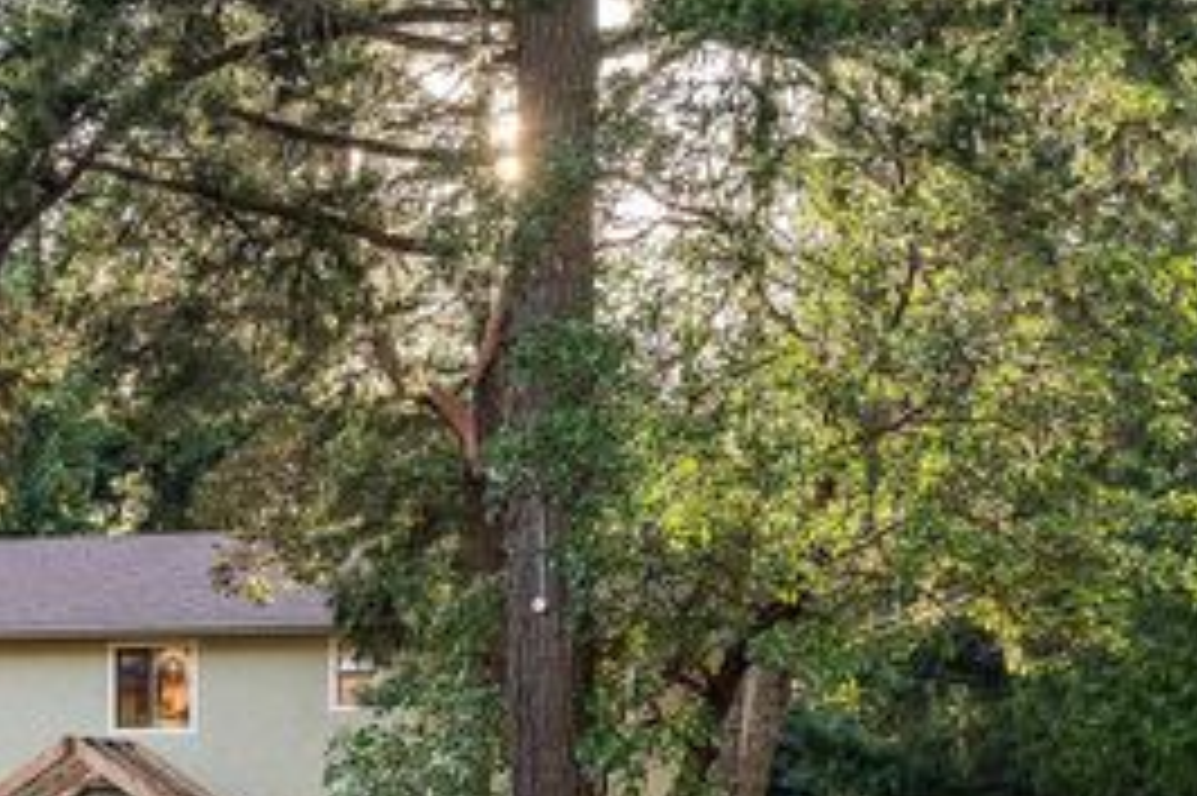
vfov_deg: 20.8
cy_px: 706
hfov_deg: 31.3
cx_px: 472
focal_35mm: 64
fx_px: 2127
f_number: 5.6
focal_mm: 34
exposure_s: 1/100
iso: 400
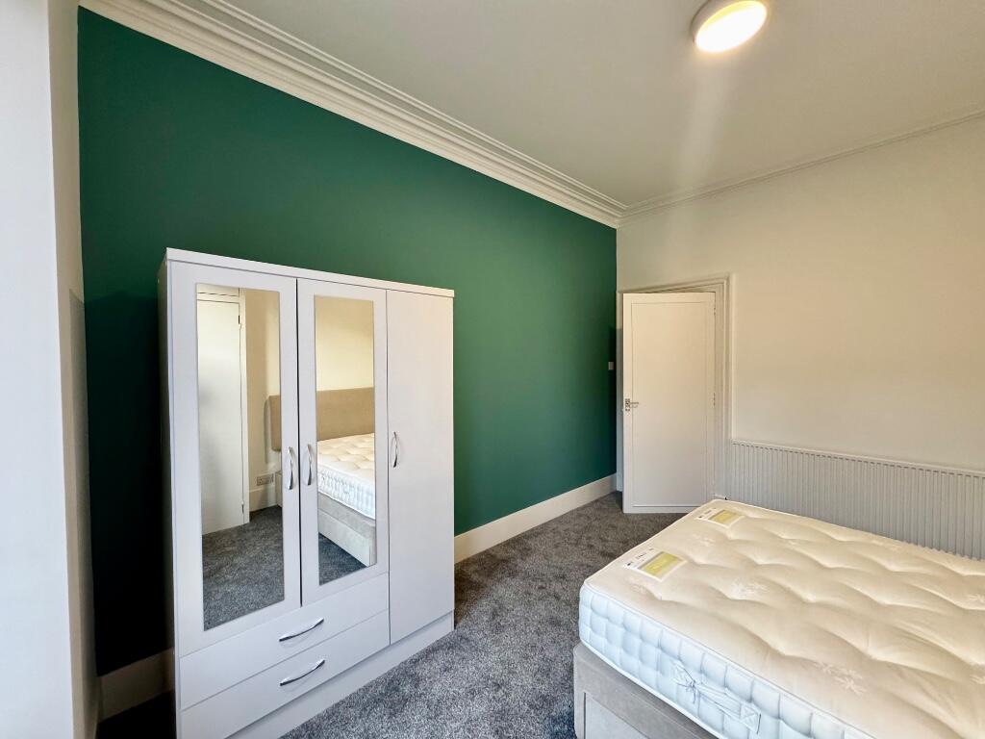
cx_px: 492
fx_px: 398
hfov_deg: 102.1
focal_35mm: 14
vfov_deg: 85.7
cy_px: 370
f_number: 2.2
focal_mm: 2.22
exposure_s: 1/100
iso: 320
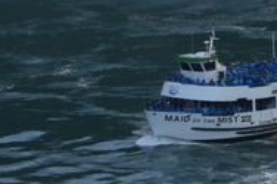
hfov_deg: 4.5
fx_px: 3406
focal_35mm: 443
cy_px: -286
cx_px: 747
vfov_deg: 3.1
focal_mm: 65
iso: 100
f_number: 8
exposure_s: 1/250
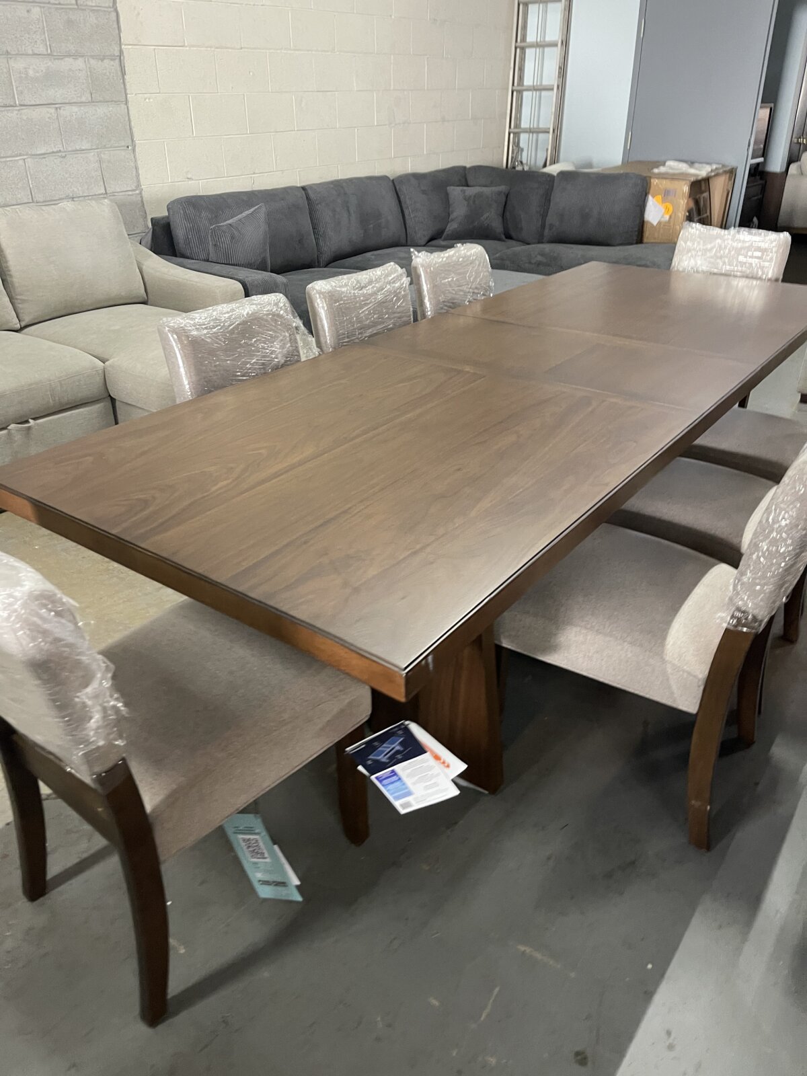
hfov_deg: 54.9
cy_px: 538
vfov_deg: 69.4
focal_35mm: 25
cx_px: 404
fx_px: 777
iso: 400
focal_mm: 5.1
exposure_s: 1/60
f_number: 1.6
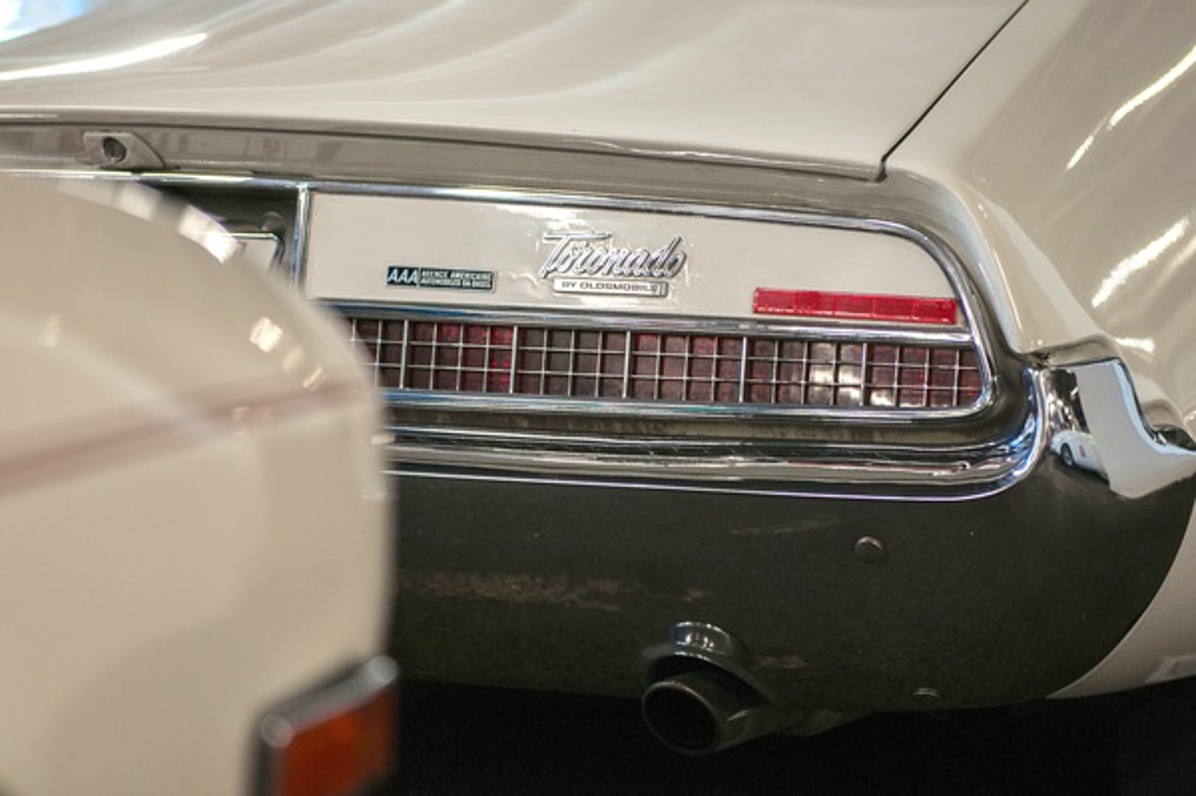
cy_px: 398
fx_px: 3485
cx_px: 598
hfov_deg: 19.5
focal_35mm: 105
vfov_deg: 13.0
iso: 500
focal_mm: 70
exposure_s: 1/100
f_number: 2.8
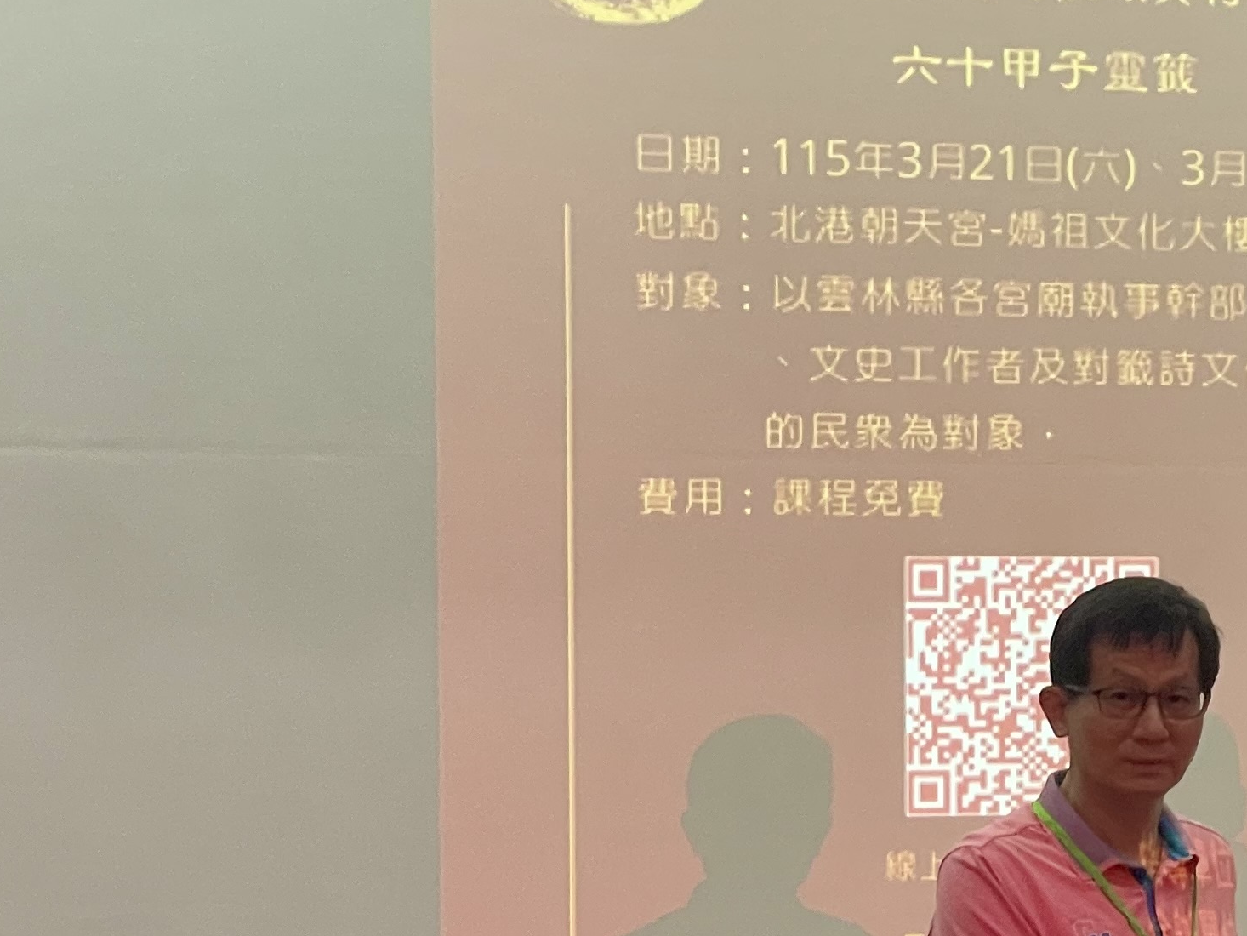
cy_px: 896
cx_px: 1392
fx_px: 5152
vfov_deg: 10.3
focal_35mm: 143
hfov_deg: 13.5
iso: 160
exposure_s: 1/60
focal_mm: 6
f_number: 2
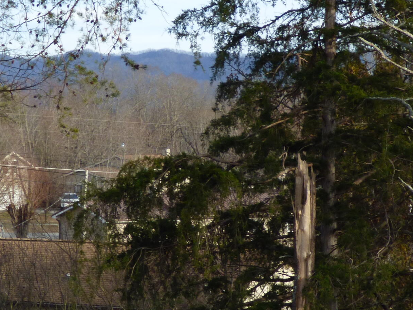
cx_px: 241
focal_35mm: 143
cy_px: 140
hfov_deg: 13.8
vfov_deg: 10.4
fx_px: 1706
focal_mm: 9.92
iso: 100
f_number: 4
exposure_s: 1/320
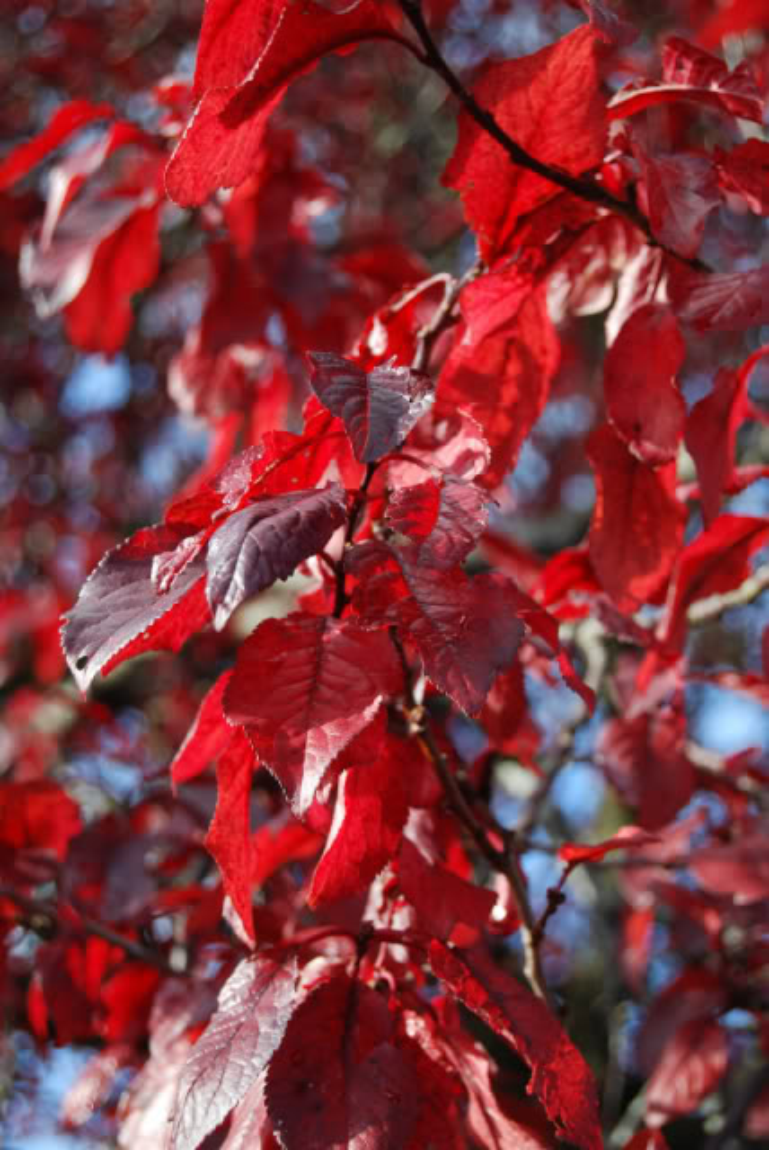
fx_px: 2638
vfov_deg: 24.6
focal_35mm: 82
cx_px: 384
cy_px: 575
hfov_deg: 16.6
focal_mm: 55
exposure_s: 1/125
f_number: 5.6
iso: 125
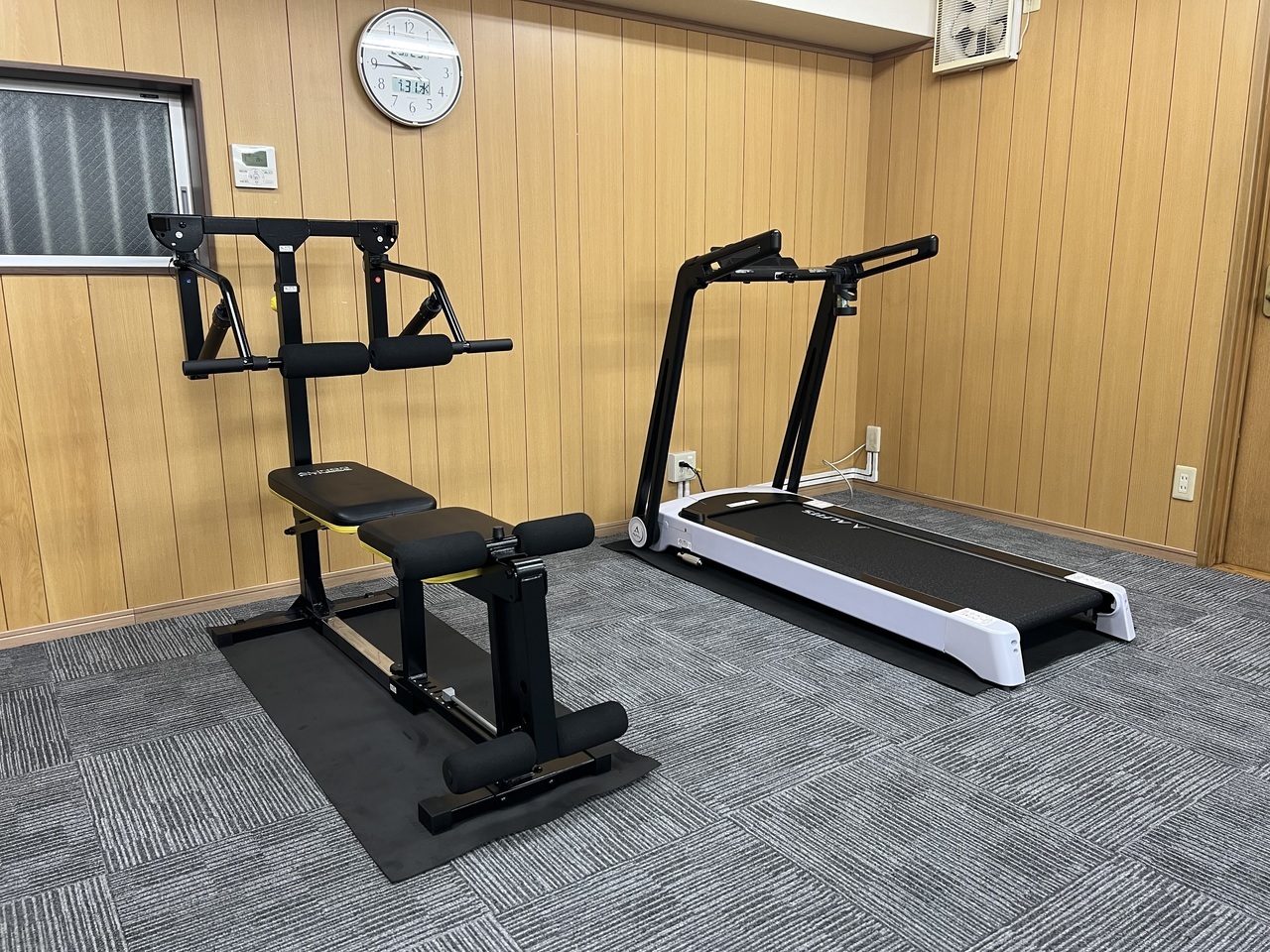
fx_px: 954
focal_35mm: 26
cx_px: 635
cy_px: 476
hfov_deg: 67.3
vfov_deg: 53.1
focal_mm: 5.7
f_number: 1.5
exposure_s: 1/60
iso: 80
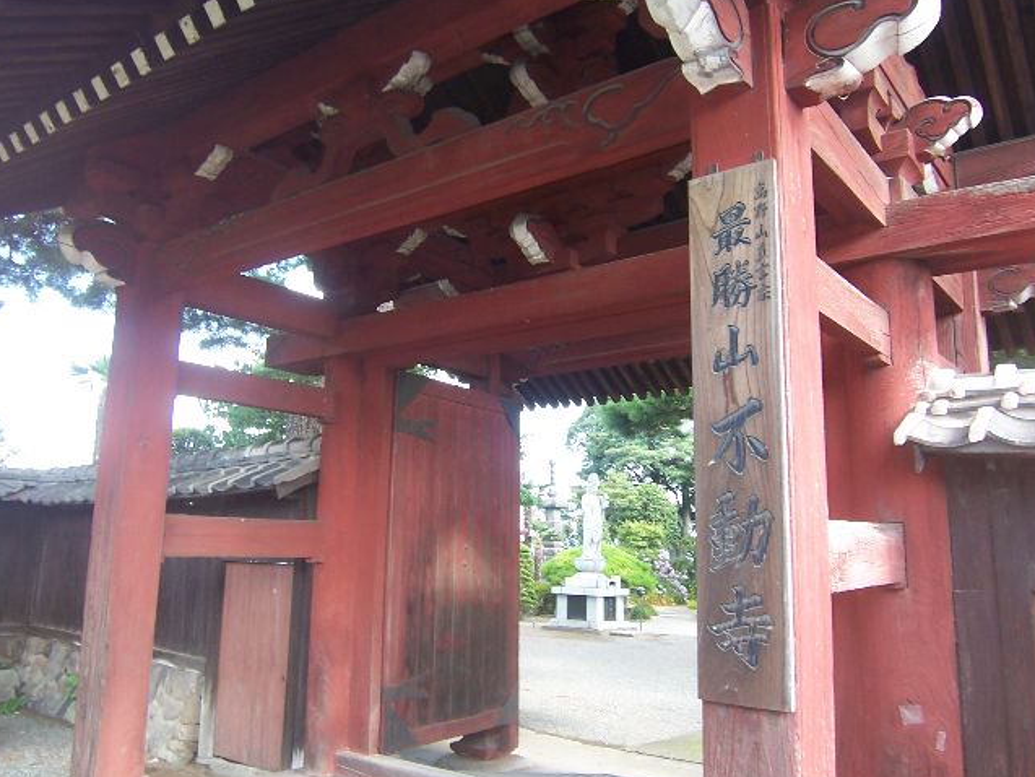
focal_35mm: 28
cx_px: 510
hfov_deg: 63.4
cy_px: 385
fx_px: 837
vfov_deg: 49.8
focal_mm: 3.8
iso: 64
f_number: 2.8
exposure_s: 1/50
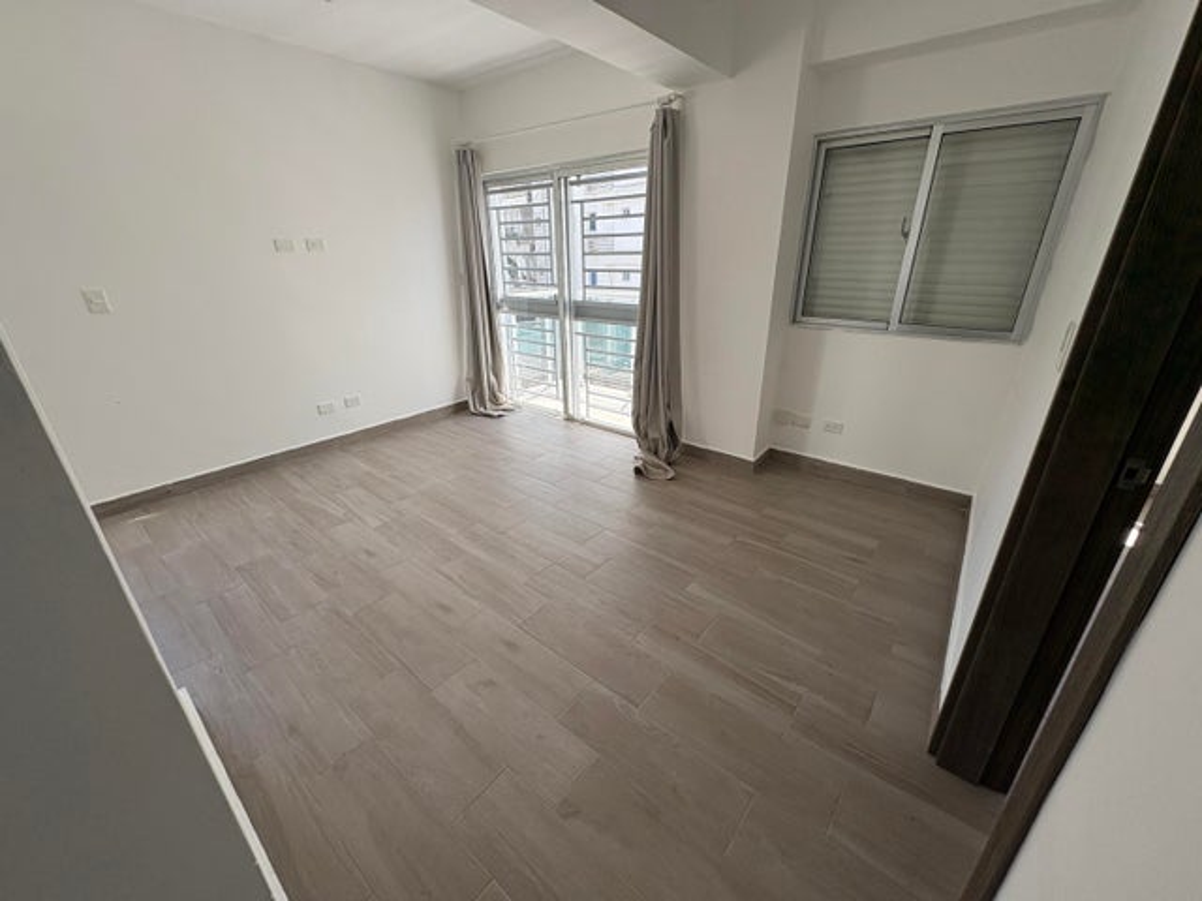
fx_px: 486
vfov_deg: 85.7
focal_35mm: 14
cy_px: 450
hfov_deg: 102.1
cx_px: 601
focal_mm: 2.22
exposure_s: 1/222
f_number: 2.2
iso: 64
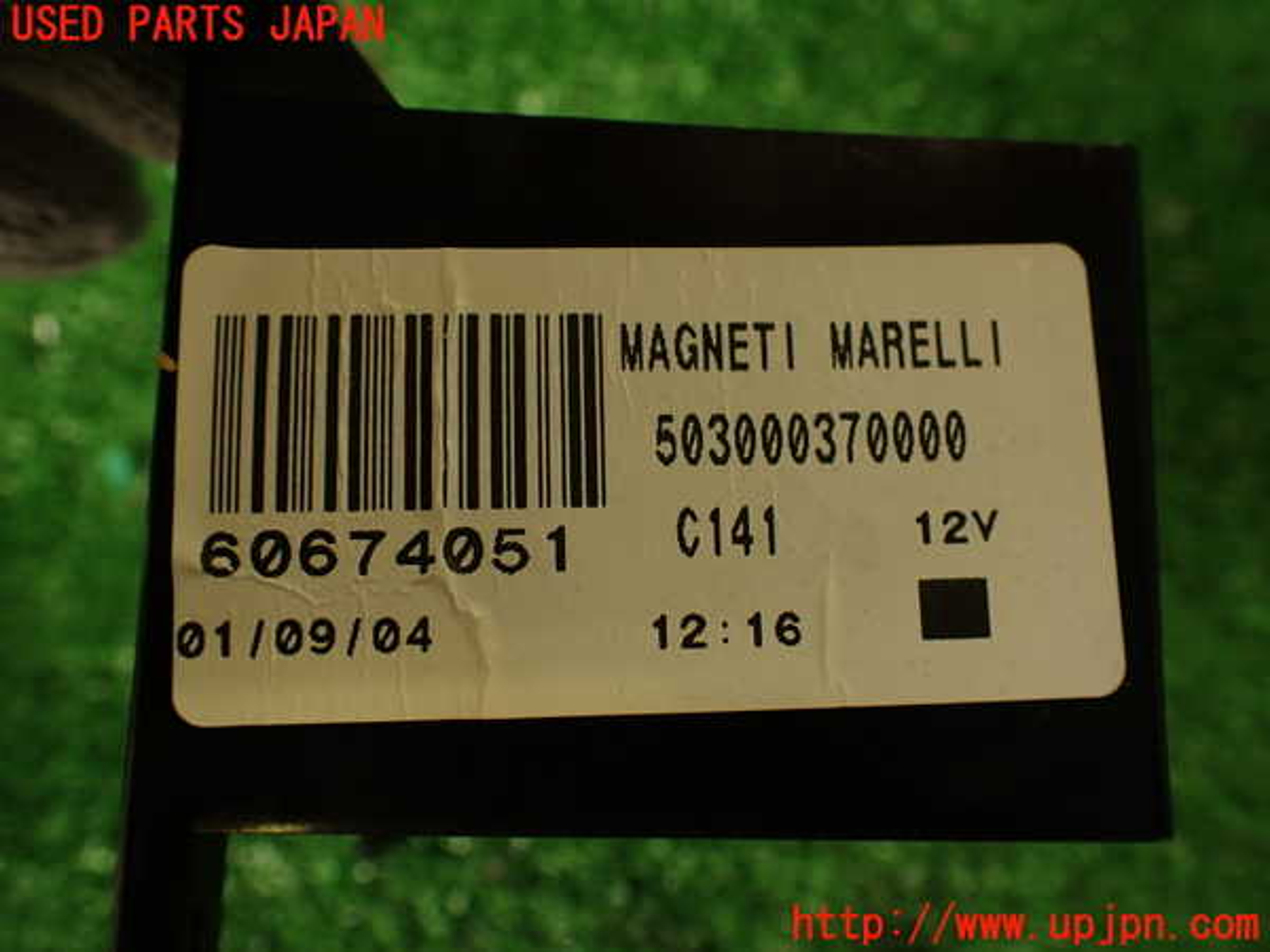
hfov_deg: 56.8
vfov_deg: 44.2
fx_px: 1174
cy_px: 476
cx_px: 635
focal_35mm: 32
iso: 100
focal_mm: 5.79
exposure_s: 1/60
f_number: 2.4
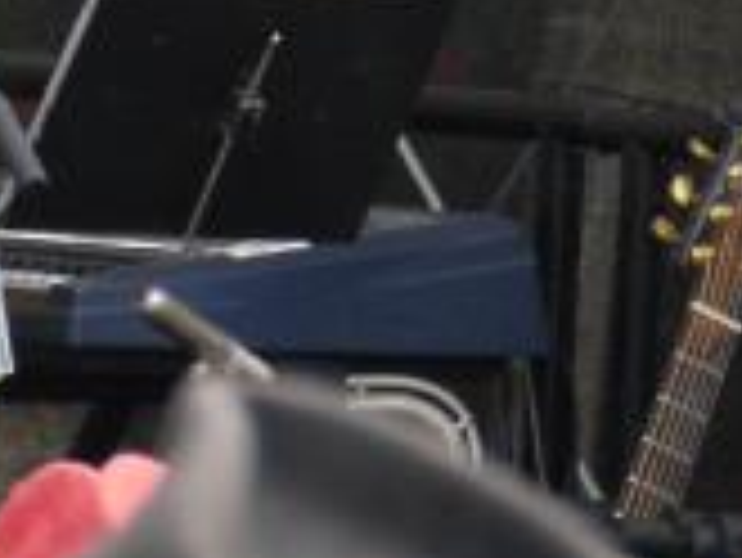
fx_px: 16817
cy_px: 104
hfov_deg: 2.5
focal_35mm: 784
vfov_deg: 1.9
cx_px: -639
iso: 640
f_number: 5.8
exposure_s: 1/160
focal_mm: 81
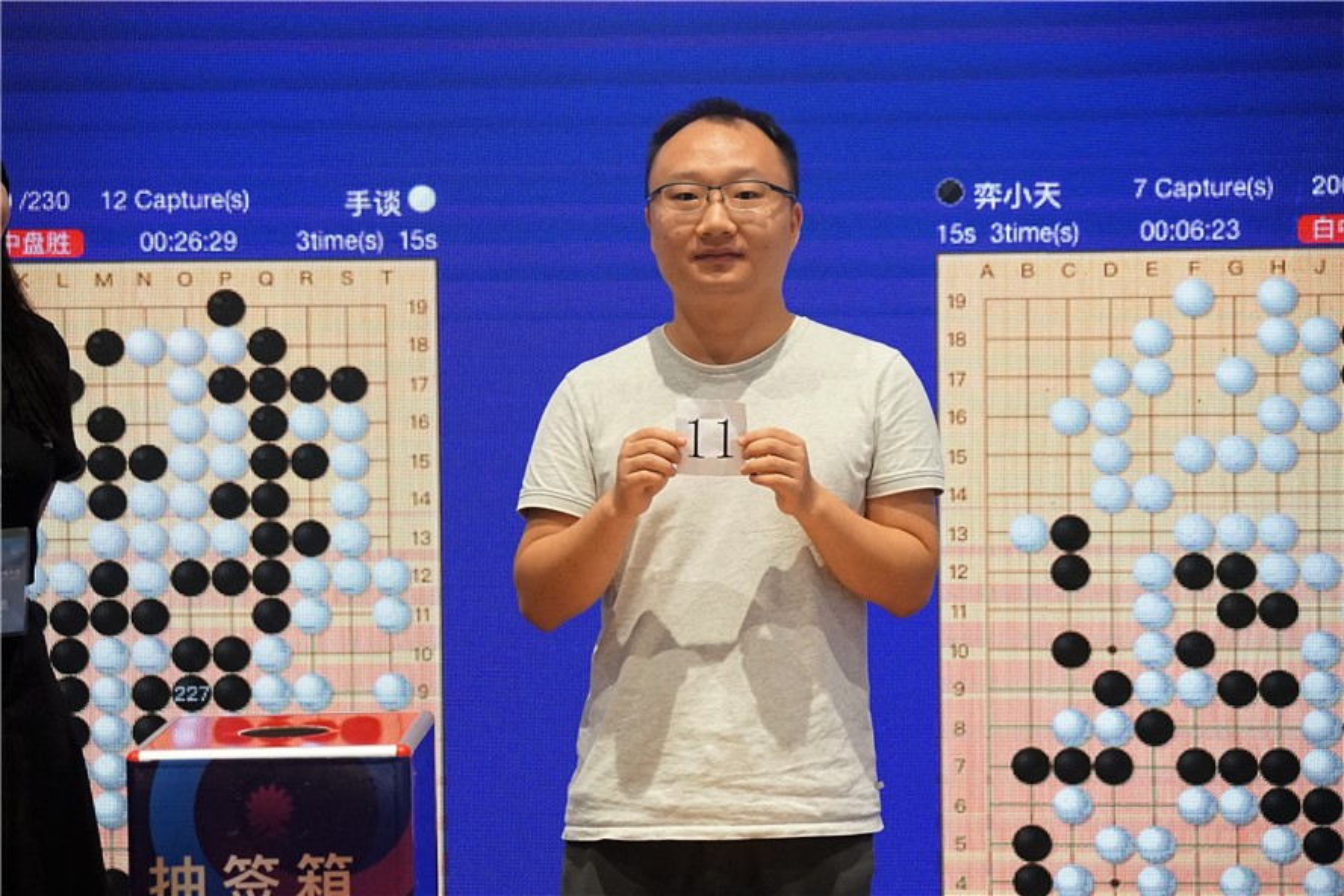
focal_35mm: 105
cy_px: 448
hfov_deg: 19.5
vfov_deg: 13.0
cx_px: 672
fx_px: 3920
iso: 2500
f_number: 4
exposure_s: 1/125
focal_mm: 70
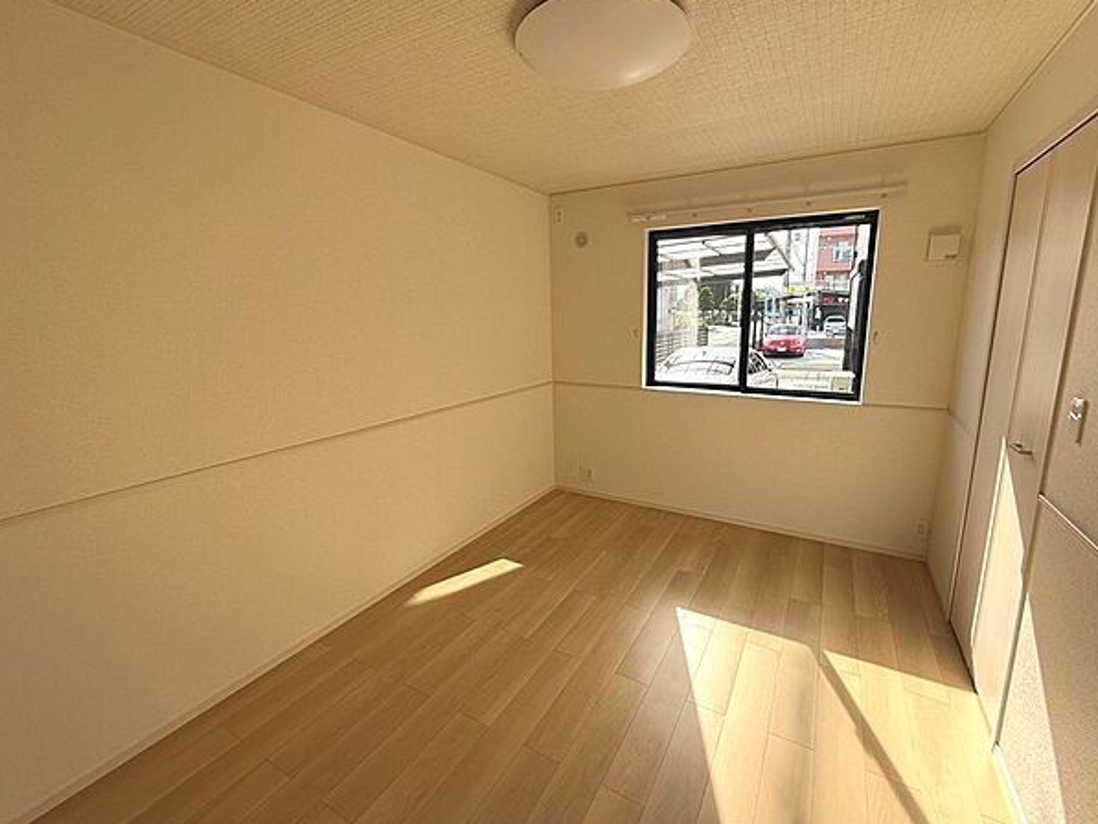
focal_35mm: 15
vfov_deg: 81.7
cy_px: 401
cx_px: 581
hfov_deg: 98.0
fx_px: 476
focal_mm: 2.22
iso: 64
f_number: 2.2
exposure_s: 1/361
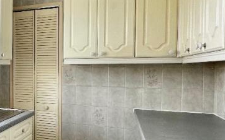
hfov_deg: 41.4
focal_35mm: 42
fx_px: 257
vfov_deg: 30.5
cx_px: 3
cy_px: 77
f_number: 2.2
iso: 64
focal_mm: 2.22
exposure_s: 1/99
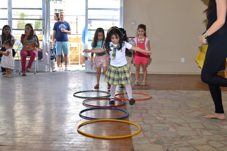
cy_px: 76
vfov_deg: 29.9
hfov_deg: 43.6
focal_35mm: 45
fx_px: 284
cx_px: 114
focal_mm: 30
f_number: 5.6
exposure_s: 1/125
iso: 220
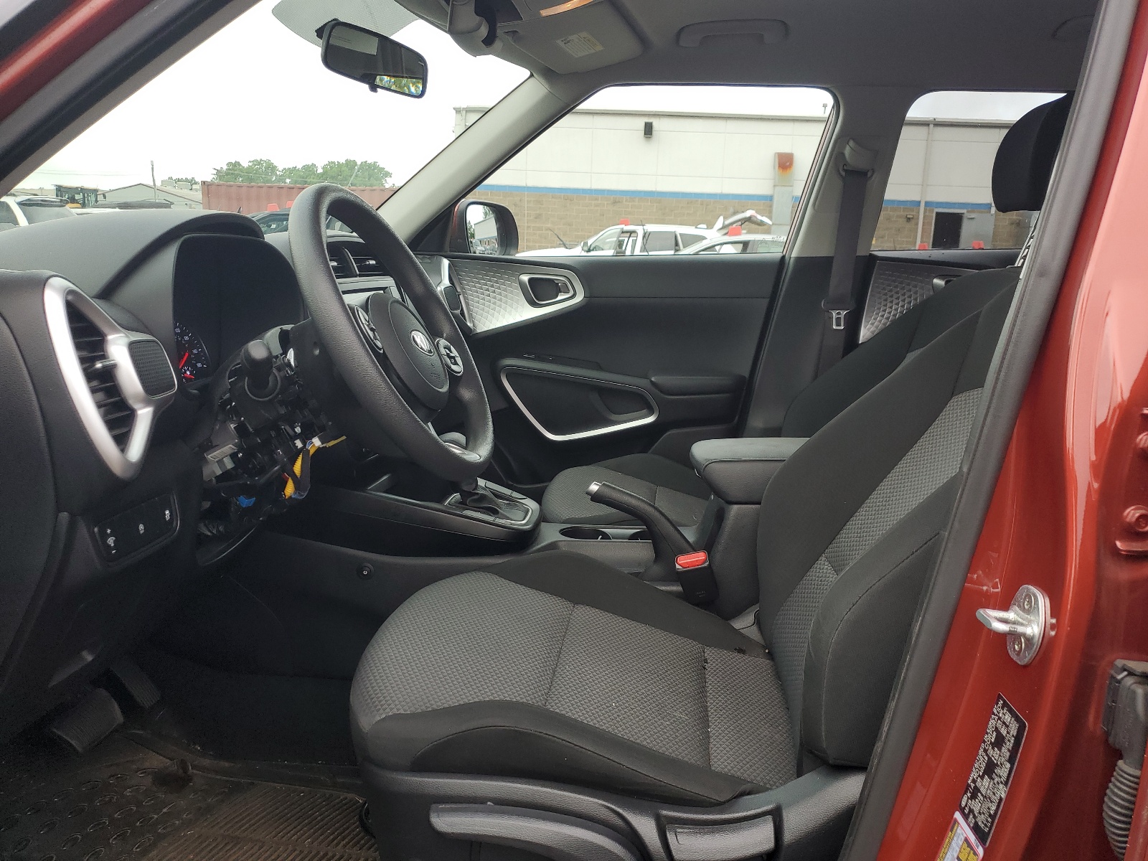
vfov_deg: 53.1
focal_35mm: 26
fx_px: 862
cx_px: 574
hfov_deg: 67.3
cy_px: 430
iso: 50
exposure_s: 1/256
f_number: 1.5
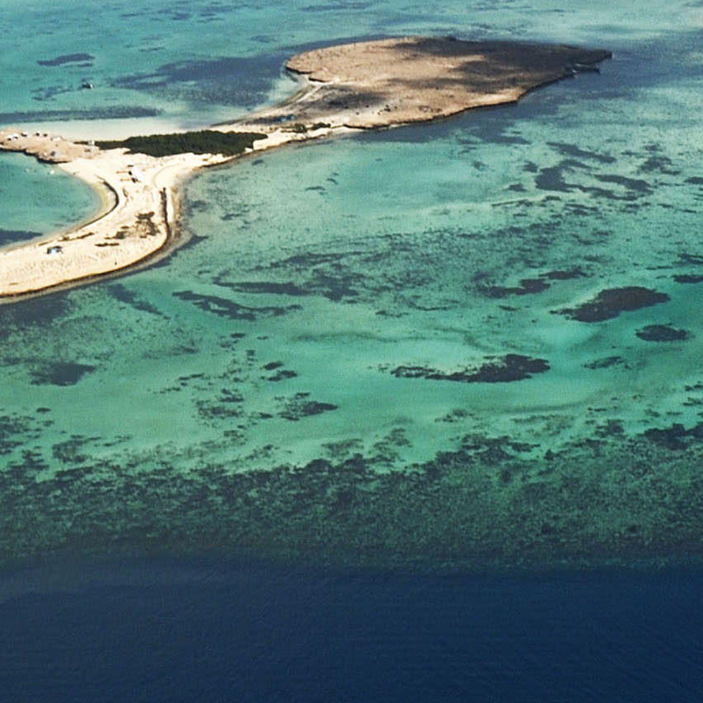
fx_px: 2526
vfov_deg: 15.8
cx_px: 521
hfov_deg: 15.8
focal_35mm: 110
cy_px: 175
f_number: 8
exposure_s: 1/60
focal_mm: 19
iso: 100
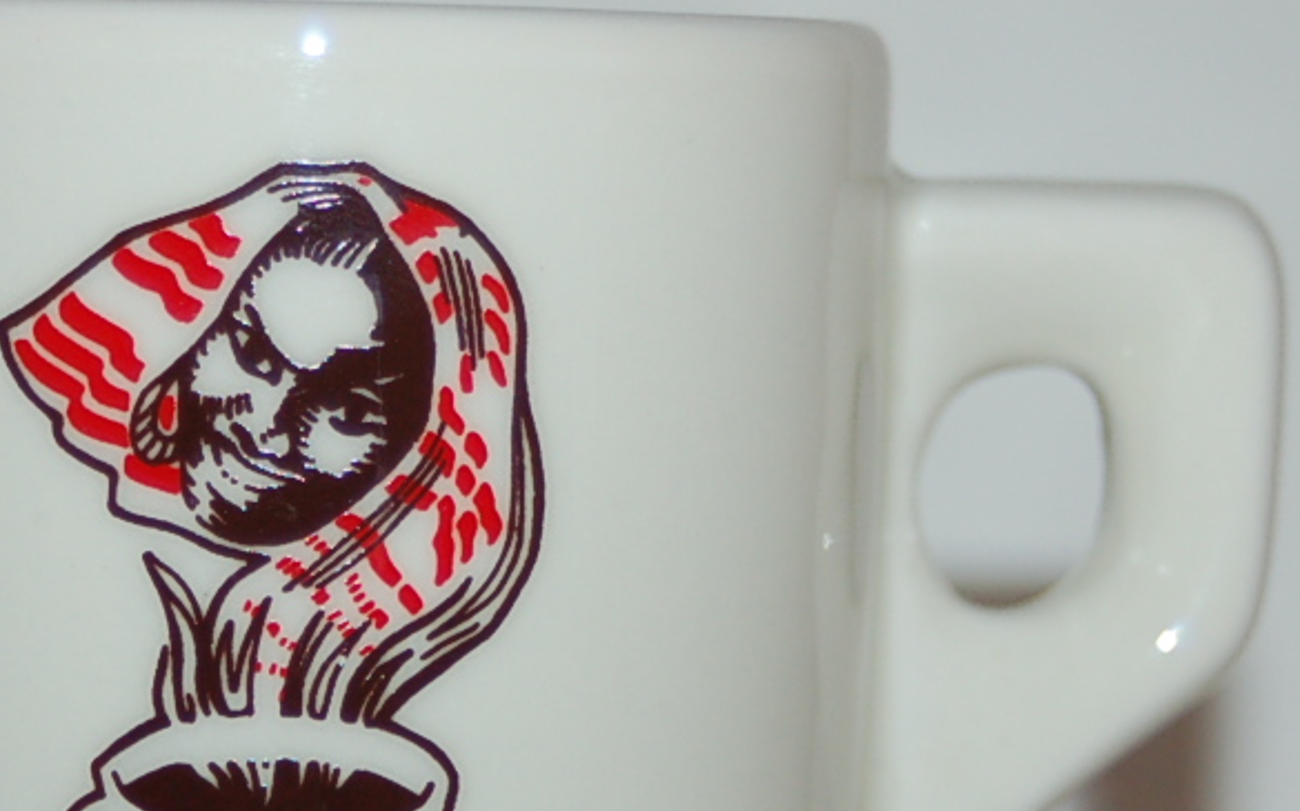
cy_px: 655
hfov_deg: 9.5
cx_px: 327
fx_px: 7791
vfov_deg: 6.0
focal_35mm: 220
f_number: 5
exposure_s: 1/60
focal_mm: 56
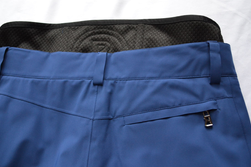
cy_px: 99
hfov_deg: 46.2
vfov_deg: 31.8
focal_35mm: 42
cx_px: 104
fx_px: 293
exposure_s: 1/60
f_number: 3.8
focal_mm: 22
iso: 720
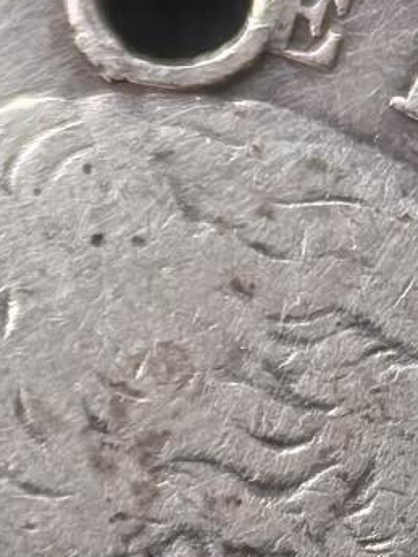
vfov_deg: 7.0
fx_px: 4538
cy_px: 633
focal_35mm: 282
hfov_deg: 5.3
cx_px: 103
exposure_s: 1/33.3
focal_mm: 5.75
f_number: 2
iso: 400
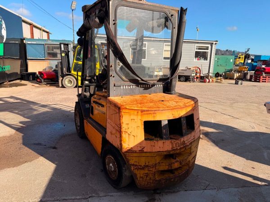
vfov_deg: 56.8
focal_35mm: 24
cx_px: 135
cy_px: 101
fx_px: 187
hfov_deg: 71.6
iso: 80
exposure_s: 1/3279
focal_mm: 6.76
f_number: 1.78
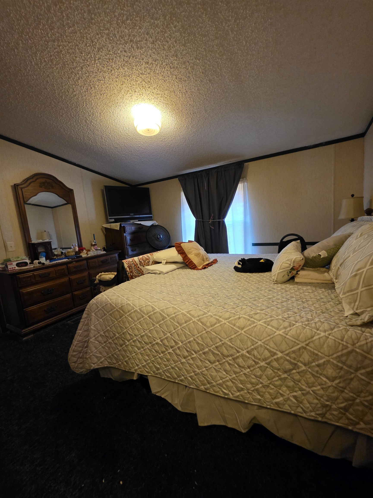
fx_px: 187
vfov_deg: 106.2
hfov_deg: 89.9
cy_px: 249
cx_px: 186
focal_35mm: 13
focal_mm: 2.2
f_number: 1.9
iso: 800
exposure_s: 1/60
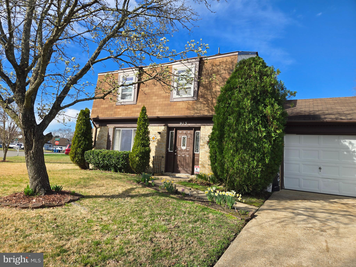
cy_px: 134
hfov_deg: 73.9
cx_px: 178
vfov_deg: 58.9
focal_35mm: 23
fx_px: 237
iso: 25
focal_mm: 5.4
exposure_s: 1/1258
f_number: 1.8
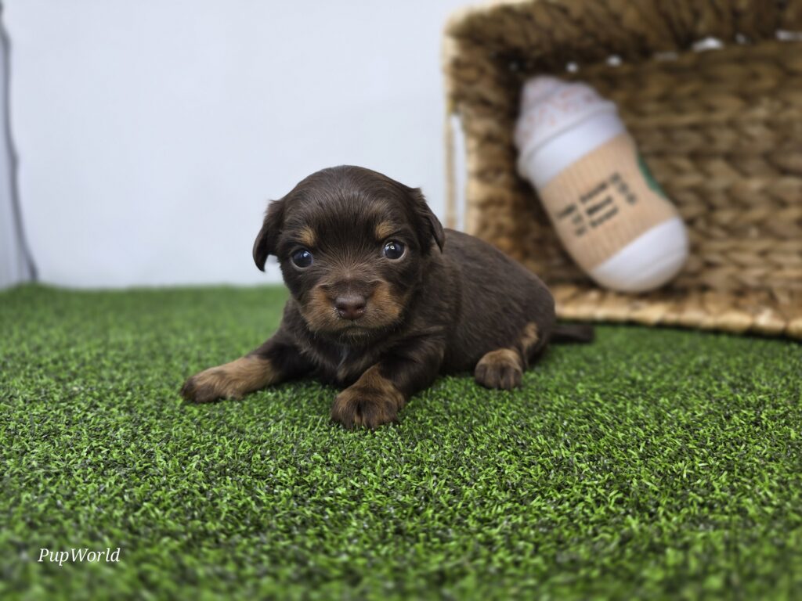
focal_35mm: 23
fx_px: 533
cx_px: 401
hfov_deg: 73.9
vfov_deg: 58.9
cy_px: 300
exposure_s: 1/120
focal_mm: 6.3
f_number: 1.7
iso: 50
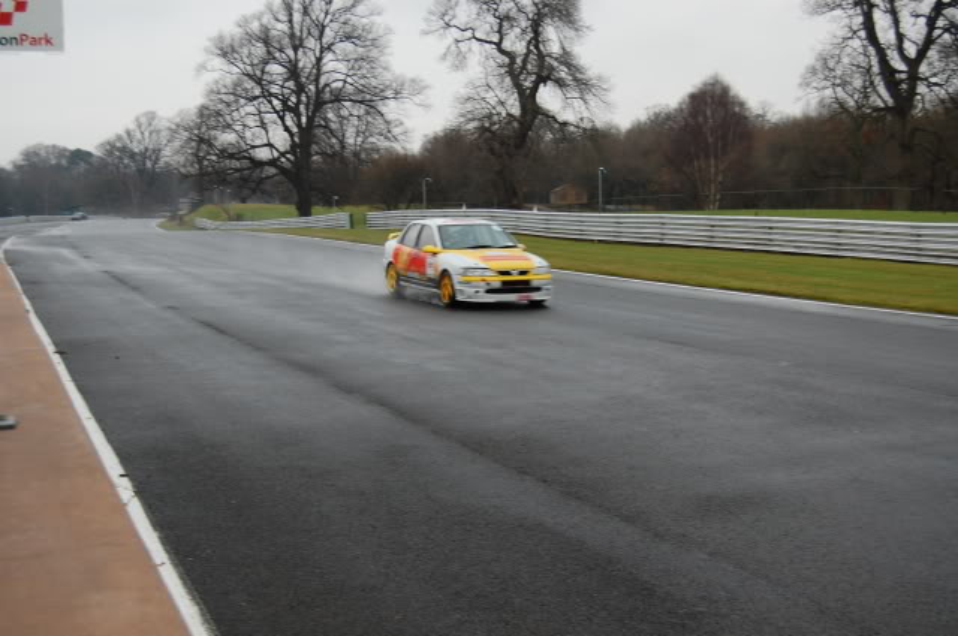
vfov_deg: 28.9
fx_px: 1236
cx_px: 479
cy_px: 318
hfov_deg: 42.4
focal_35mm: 46
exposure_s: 1/125
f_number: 5.6
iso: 280
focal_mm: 31
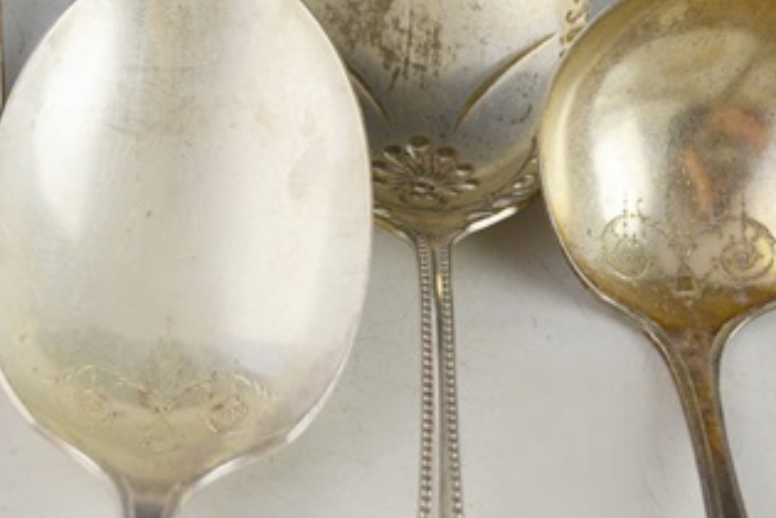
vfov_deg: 14.1
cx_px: 244
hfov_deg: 20.9
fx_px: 2091
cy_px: 220
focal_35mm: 97
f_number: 5.6
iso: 200
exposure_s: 1/125
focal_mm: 34
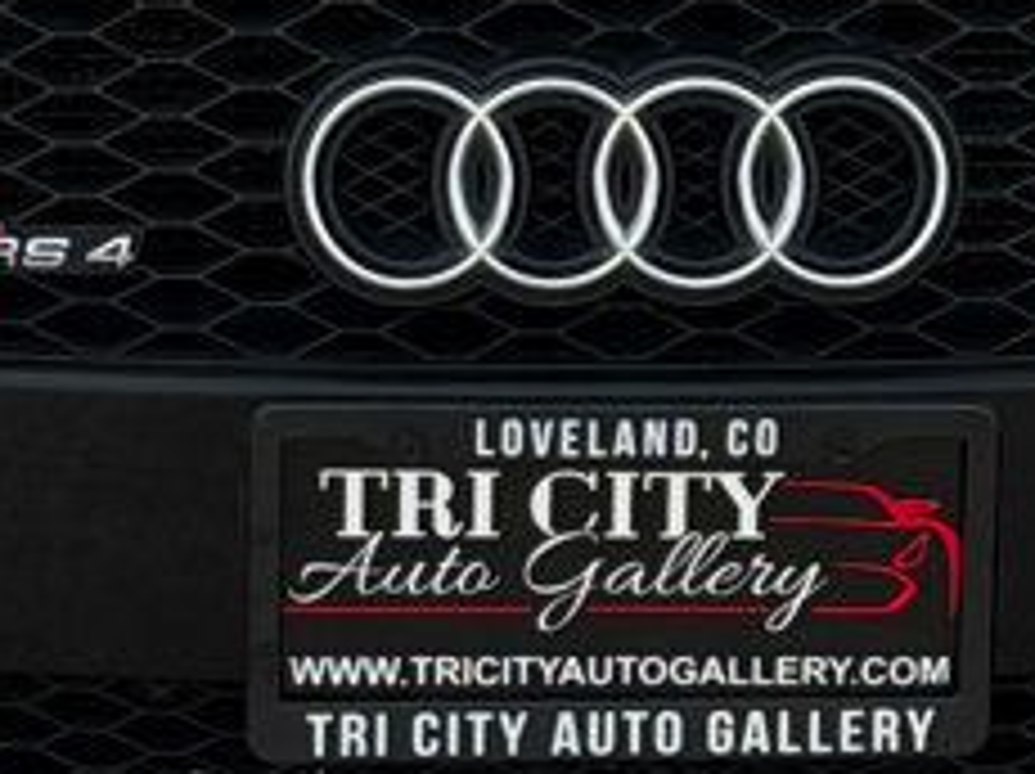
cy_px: -540
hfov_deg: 9.3
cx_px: 594
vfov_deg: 6.8
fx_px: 6392
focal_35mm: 214
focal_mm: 6.76
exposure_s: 1/2865
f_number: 1.78
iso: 64
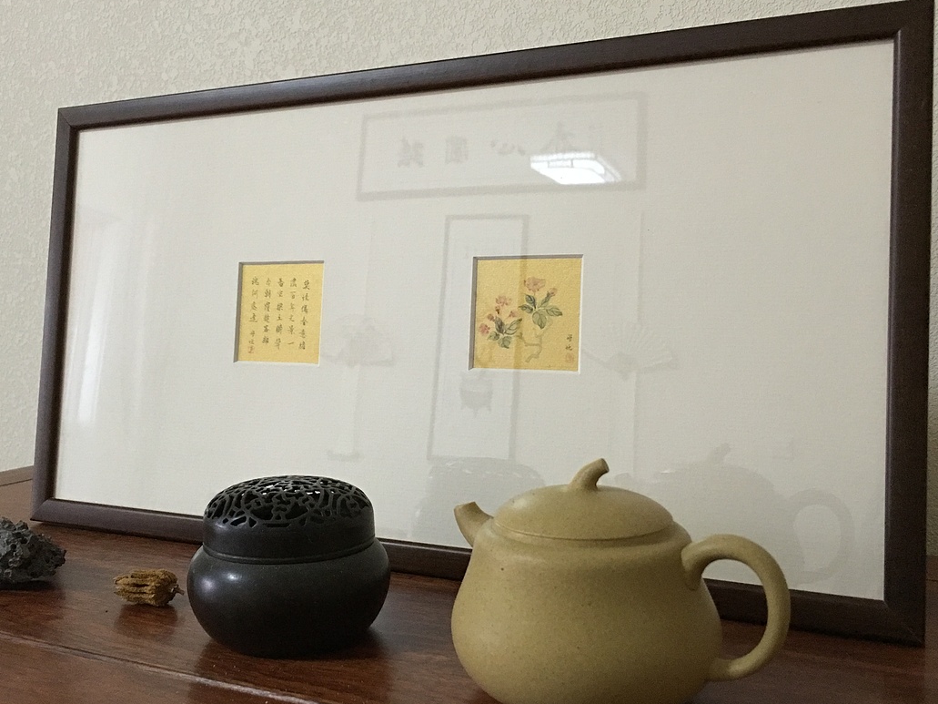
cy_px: 339
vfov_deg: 39.6
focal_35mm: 36
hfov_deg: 51.3
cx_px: 437
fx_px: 975
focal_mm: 4.15
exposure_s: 1/8
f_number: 2.2
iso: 160
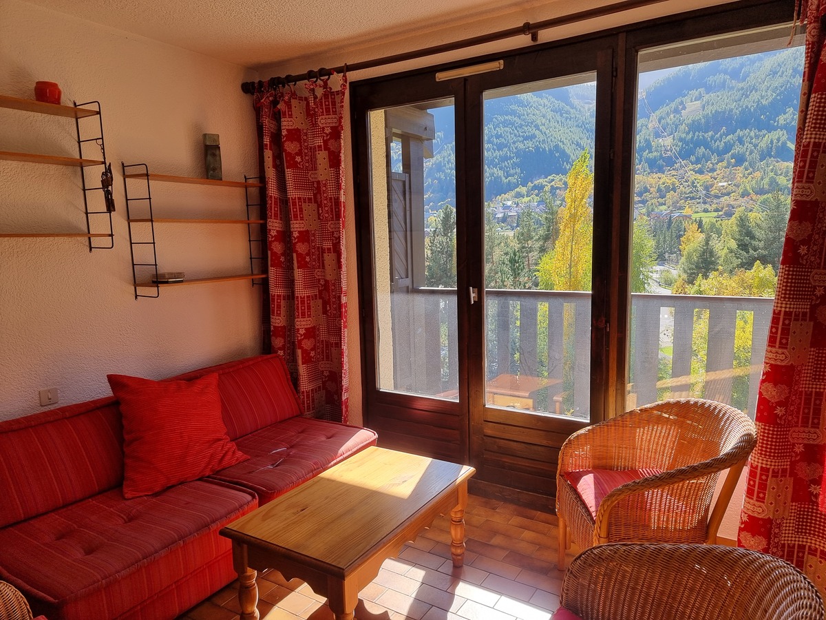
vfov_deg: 56.8
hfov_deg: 71.6
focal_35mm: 24
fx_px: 573
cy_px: 310
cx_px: 413
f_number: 1.8
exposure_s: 1/104
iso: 50
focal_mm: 6.7
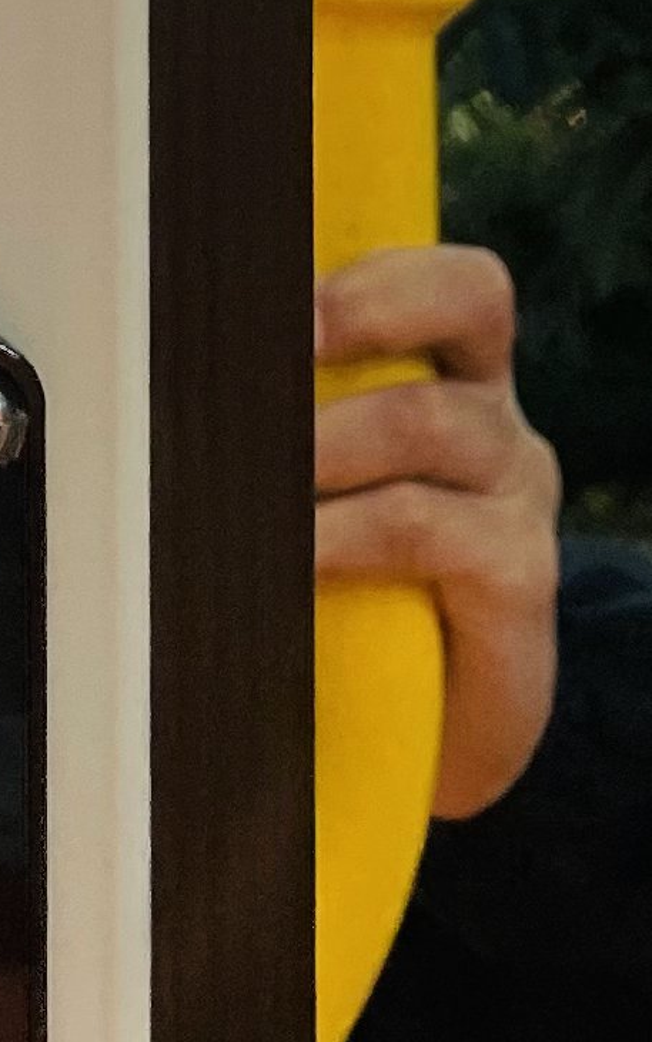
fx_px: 4321
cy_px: -1079
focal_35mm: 152
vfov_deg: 12.1
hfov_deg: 8.3
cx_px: -489
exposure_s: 1/1335
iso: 32
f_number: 1.6
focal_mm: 4.2
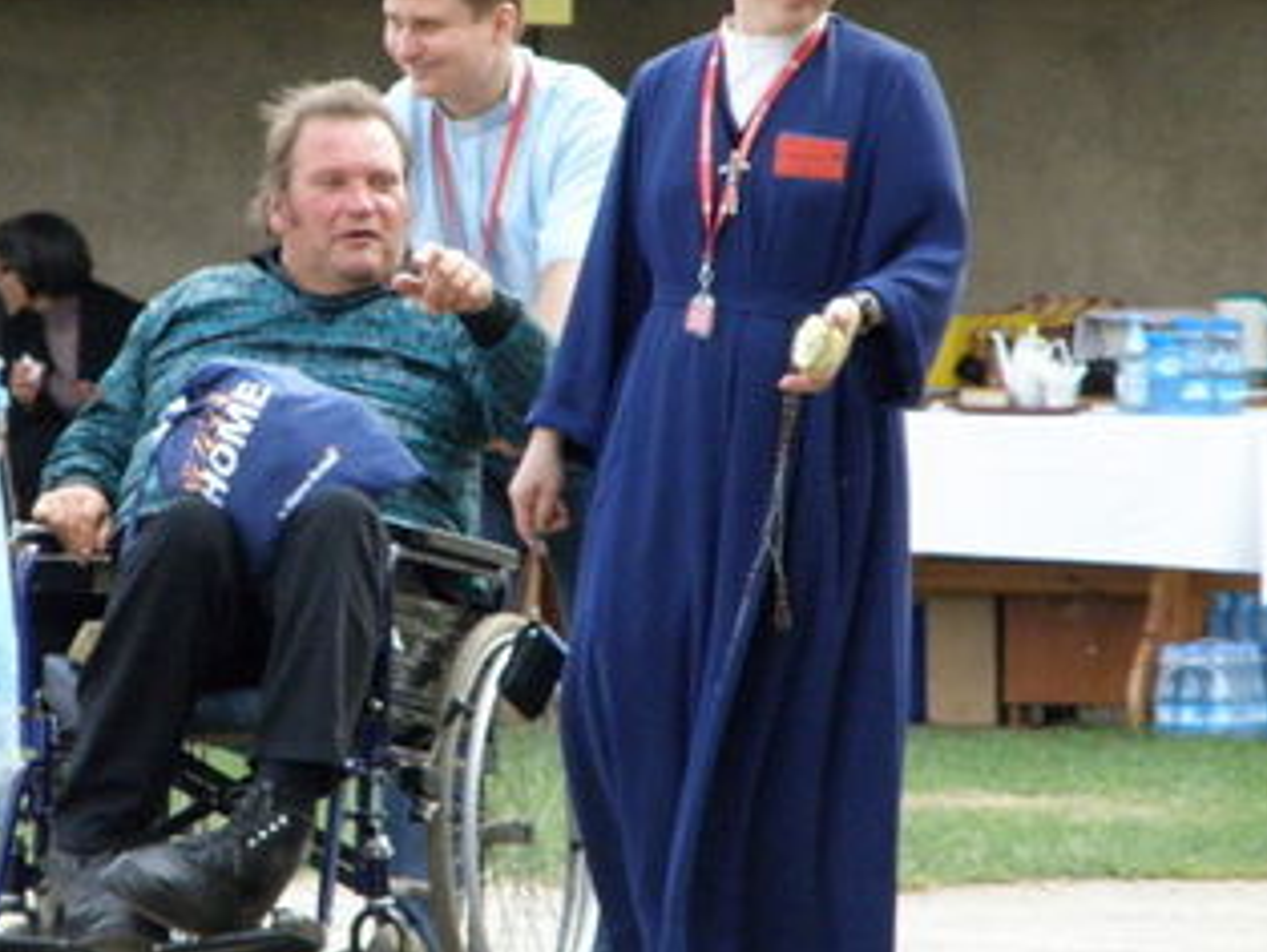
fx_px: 16666
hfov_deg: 4.4
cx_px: 274
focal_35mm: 455
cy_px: 426
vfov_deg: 3.3
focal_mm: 50.66
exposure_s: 1/640
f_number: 4.6
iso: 400
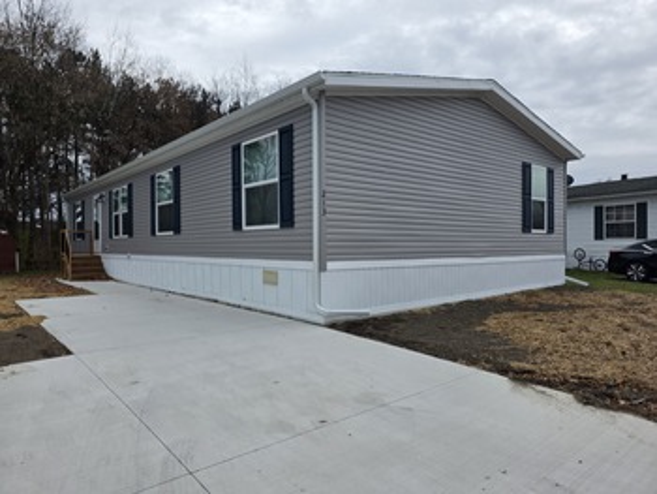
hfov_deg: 73.9
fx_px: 437
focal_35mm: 23
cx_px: 328
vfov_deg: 58.9
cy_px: 247
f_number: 1.7
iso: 80
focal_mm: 6.3
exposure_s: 1/3891
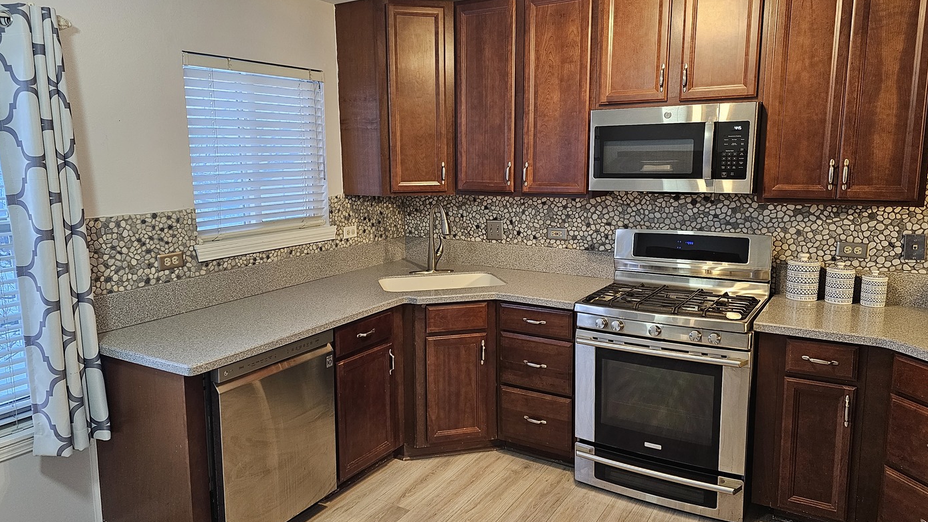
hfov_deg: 71.9
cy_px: 249
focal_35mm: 26
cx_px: 465
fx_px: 640
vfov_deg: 44.4
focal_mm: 6.3
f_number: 1.7
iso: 500
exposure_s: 1/60
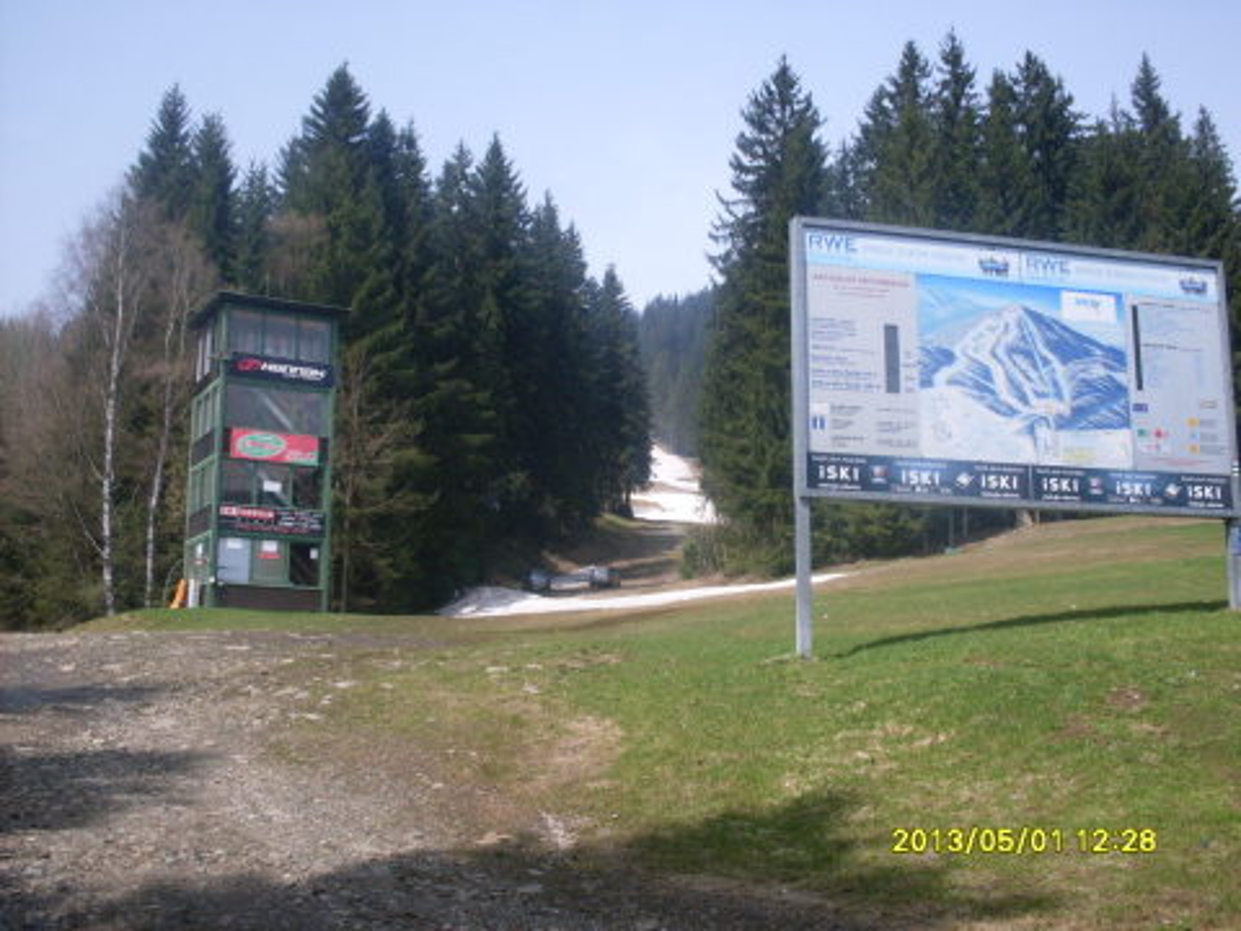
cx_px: 620
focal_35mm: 38
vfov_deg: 37.7
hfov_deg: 49.0
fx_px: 1362
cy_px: 466
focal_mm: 6.3
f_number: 8.4
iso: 80
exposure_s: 1/180
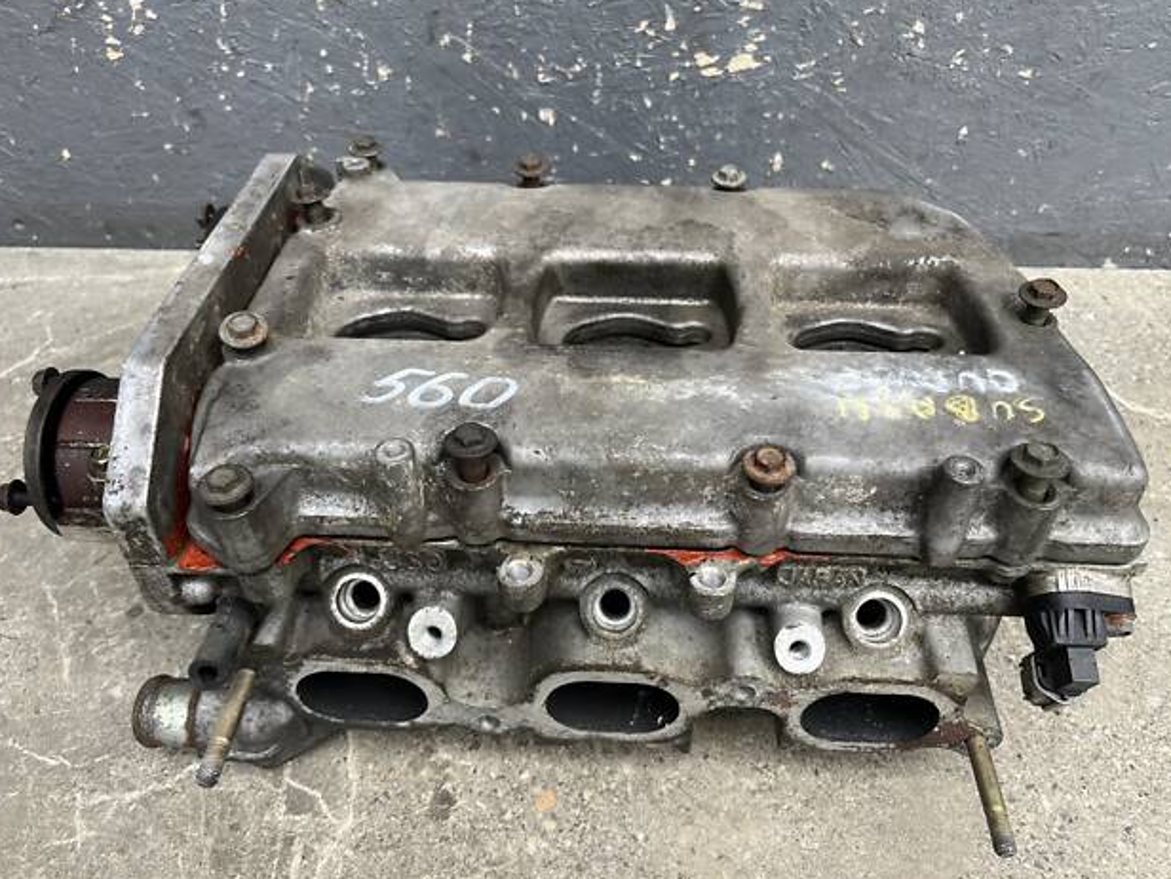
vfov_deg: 51.4
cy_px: 445
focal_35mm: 27
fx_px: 913
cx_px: 587
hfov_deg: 65.3
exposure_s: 1/309
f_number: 1.6
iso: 50
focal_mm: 5.1
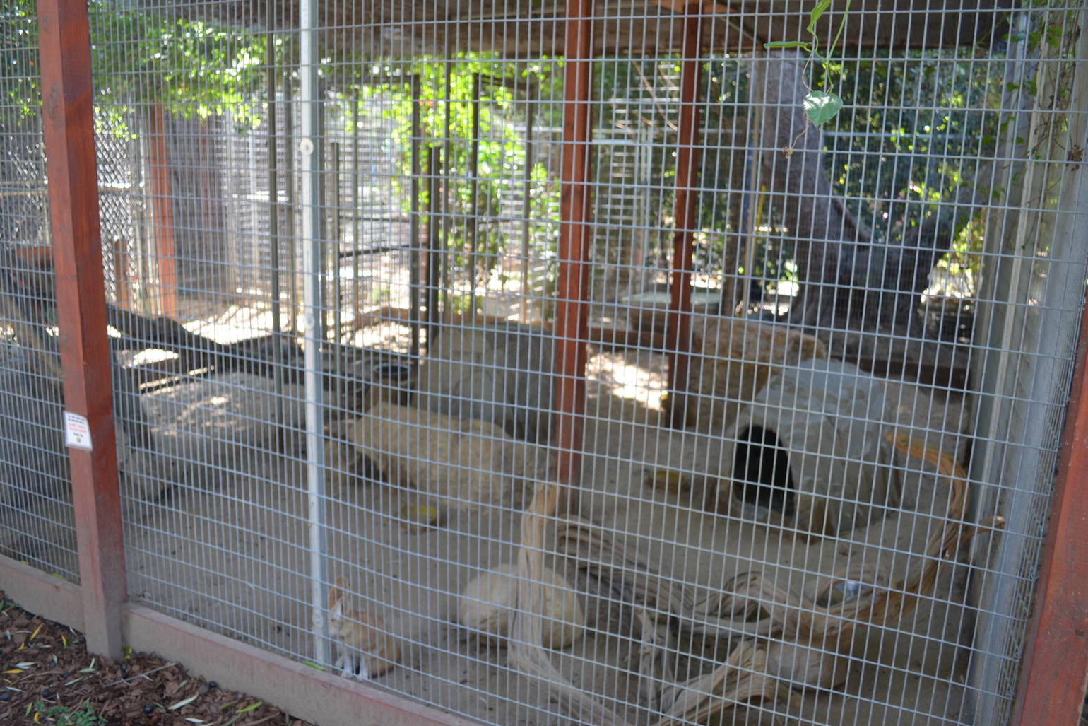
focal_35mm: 28
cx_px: 536
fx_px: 846
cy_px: 359
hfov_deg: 65.5
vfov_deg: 46.4
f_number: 4.5
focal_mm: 18
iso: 400
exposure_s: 1/80
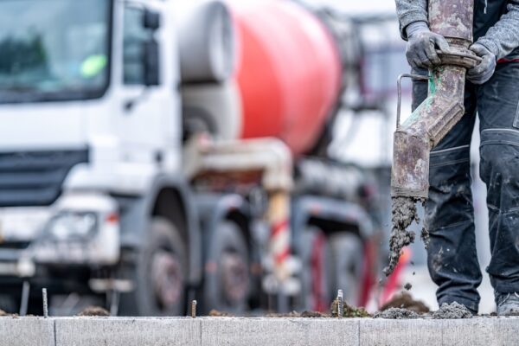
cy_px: 173
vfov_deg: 10.2
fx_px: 1946
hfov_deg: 15.2
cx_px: 260
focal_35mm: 135
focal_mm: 135
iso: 100
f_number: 2.2
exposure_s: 1/500
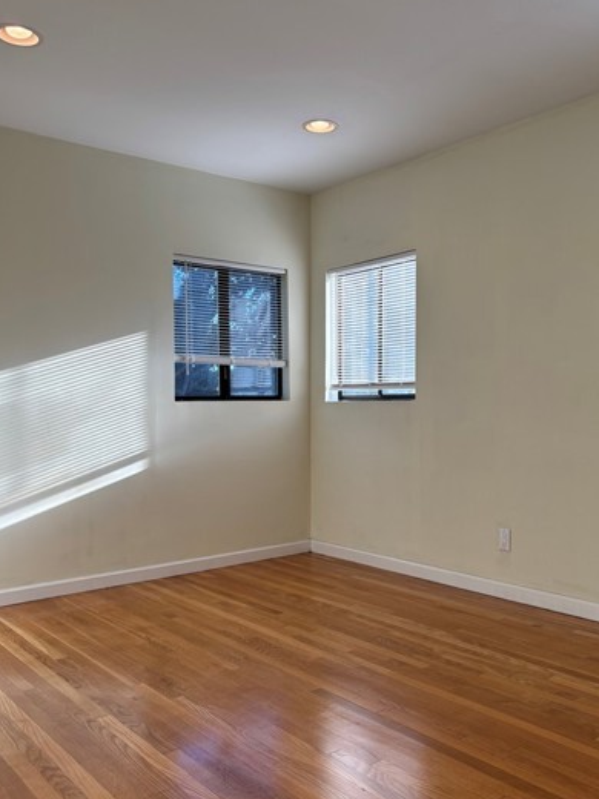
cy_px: 406
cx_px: 356
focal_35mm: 32
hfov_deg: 44.0
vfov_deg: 56.8
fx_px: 738
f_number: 1.6
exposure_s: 1/421
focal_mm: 5.96
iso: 50
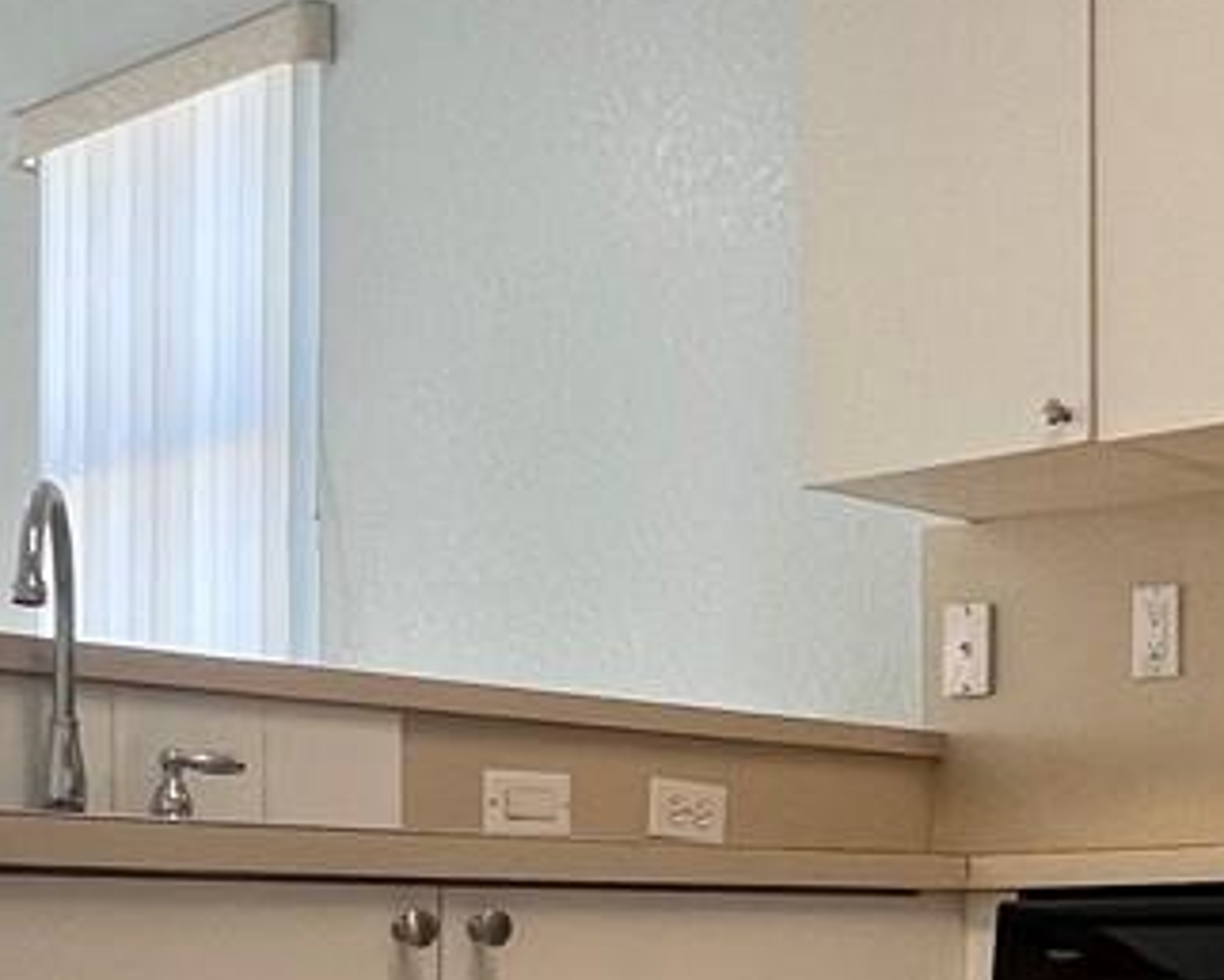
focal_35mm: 63
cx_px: 1270
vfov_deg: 23.5
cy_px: 915
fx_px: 2284
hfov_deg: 27.9
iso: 125
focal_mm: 1.57
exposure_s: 1/120
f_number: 1.8
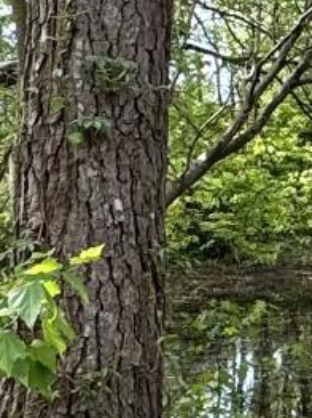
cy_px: 219
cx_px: 622
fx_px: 1288
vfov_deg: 18.4
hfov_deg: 12.2
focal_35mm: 107
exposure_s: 1/128
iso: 40
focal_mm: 2.22
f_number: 2.2
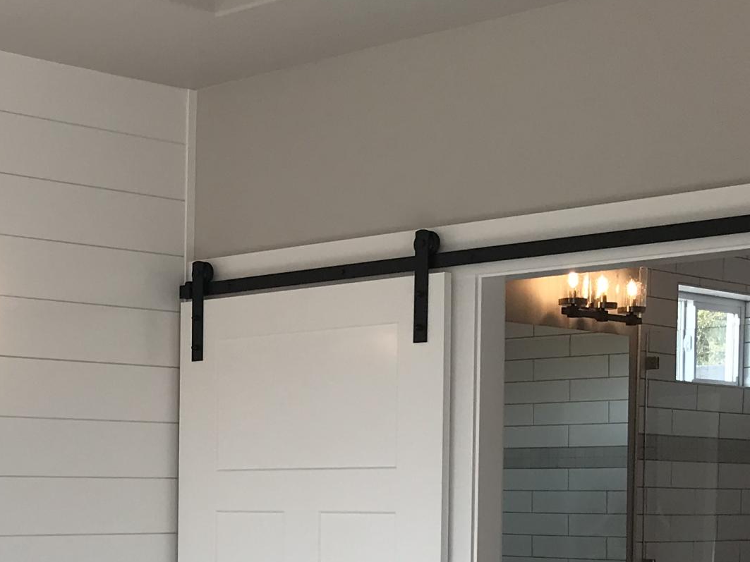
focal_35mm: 79
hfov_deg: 22.8
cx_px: -145
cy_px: 570
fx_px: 1711
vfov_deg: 18.2
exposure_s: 1/337
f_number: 1.8
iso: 20
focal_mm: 3.99
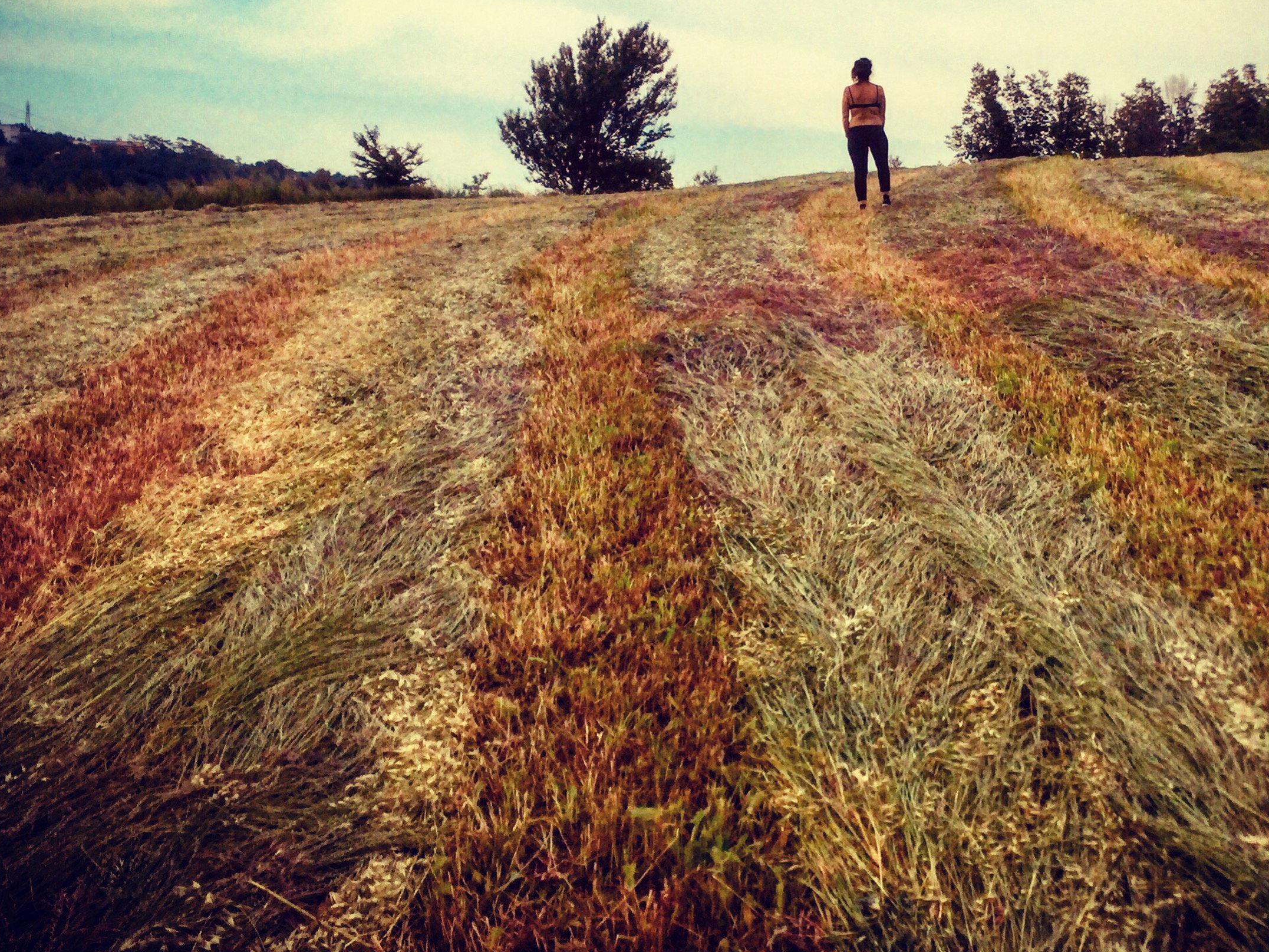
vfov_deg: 30.8
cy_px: 369
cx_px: 802
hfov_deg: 40.1
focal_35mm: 47
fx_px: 1723
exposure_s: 1/840
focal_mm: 3.3
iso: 25
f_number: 2.4
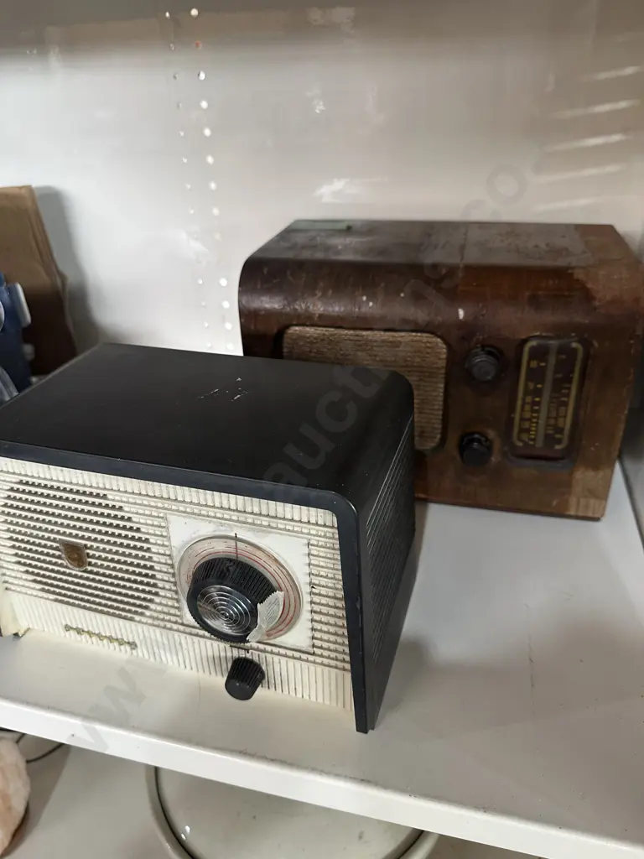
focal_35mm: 24
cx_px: 322
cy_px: 430
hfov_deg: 56.8
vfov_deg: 71.6
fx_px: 595
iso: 200
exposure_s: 1/100
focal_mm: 6.86
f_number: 1.78
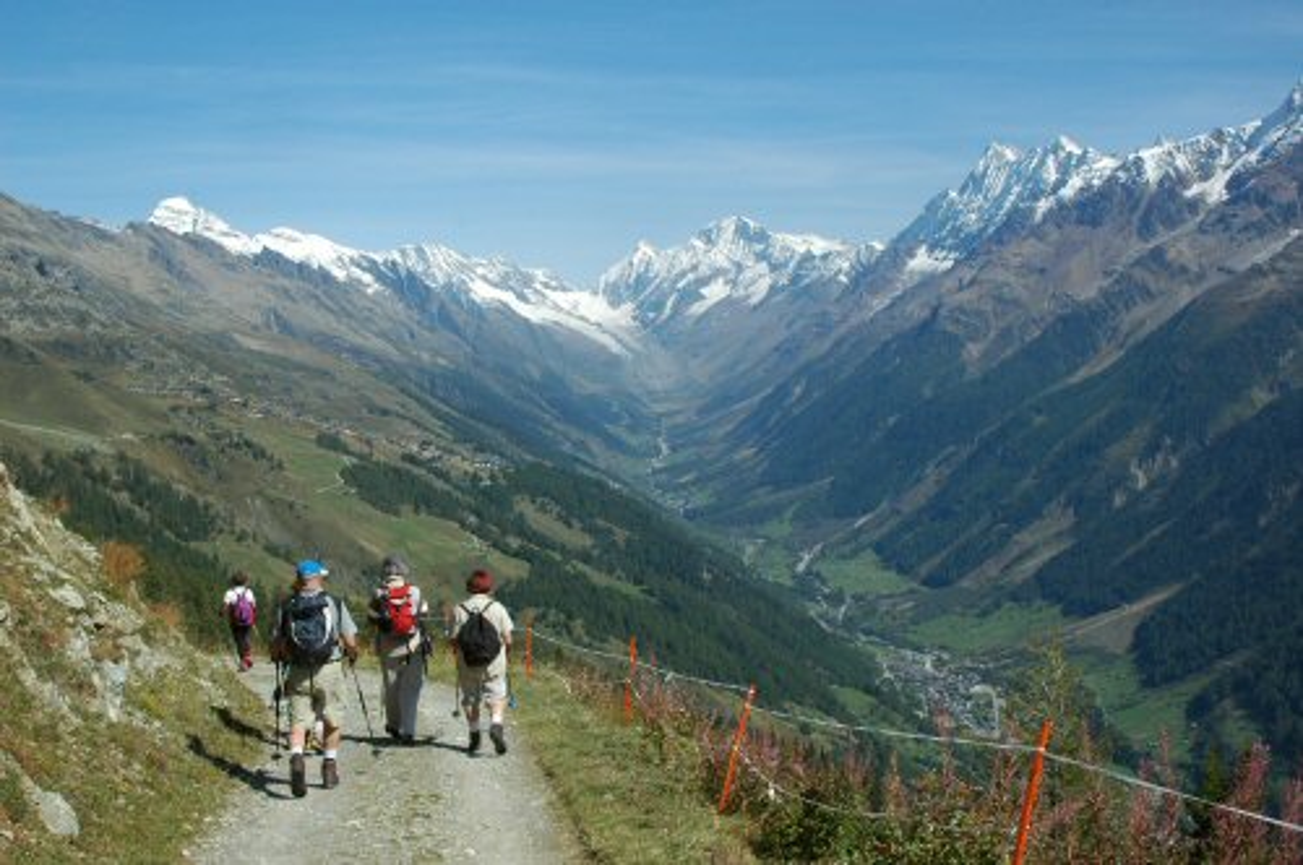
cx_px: 652
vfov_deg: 31.8
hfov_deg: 46.5
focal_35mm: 42
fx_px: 1518
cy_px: 432
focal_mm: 28
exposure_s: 1/125
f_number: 16
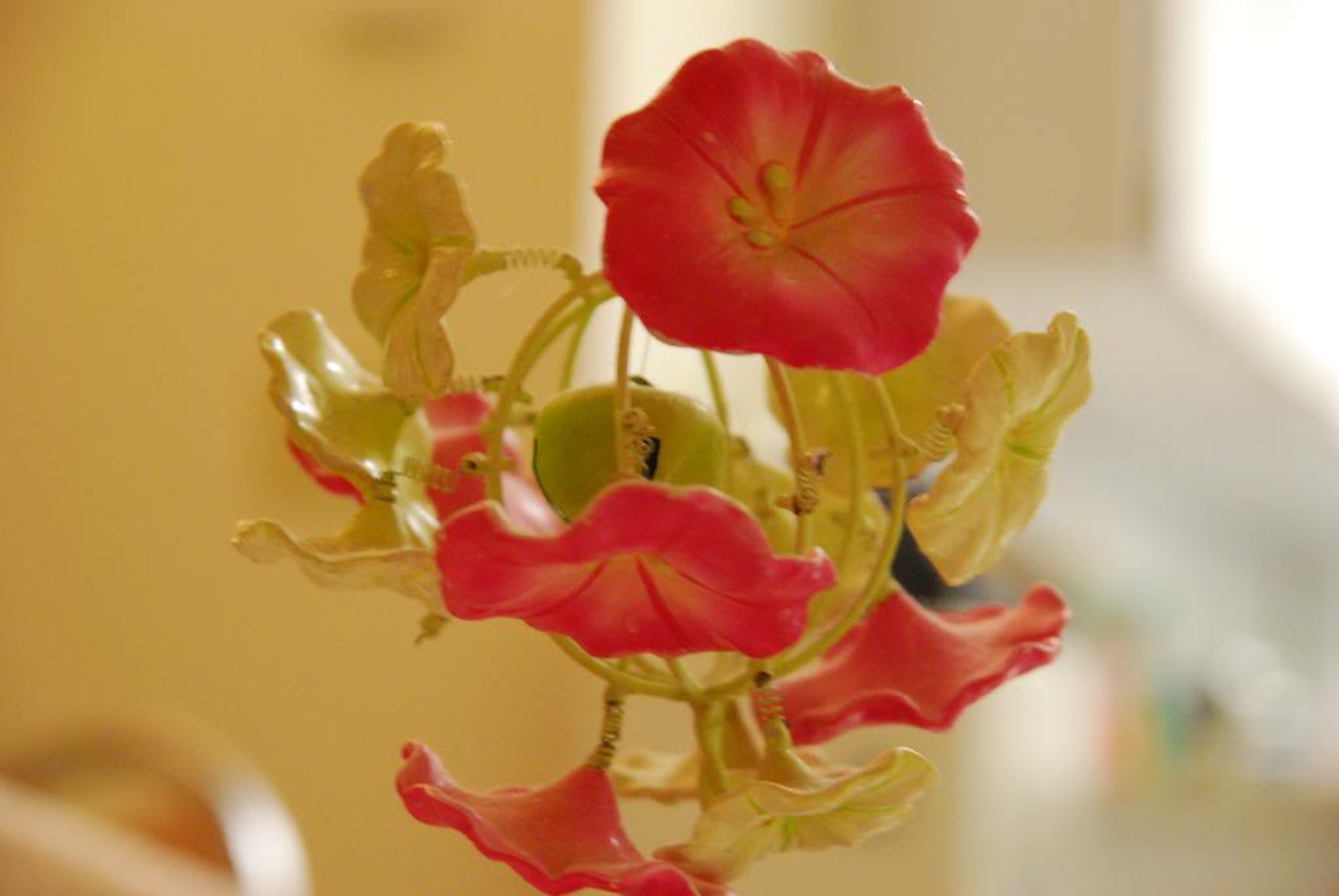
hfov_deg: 19.4
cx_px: 670
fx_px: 3909
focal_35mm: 105
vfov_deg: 13.1
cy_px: 448
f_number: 4.5
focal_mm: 70
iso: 1600
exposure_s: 1/13
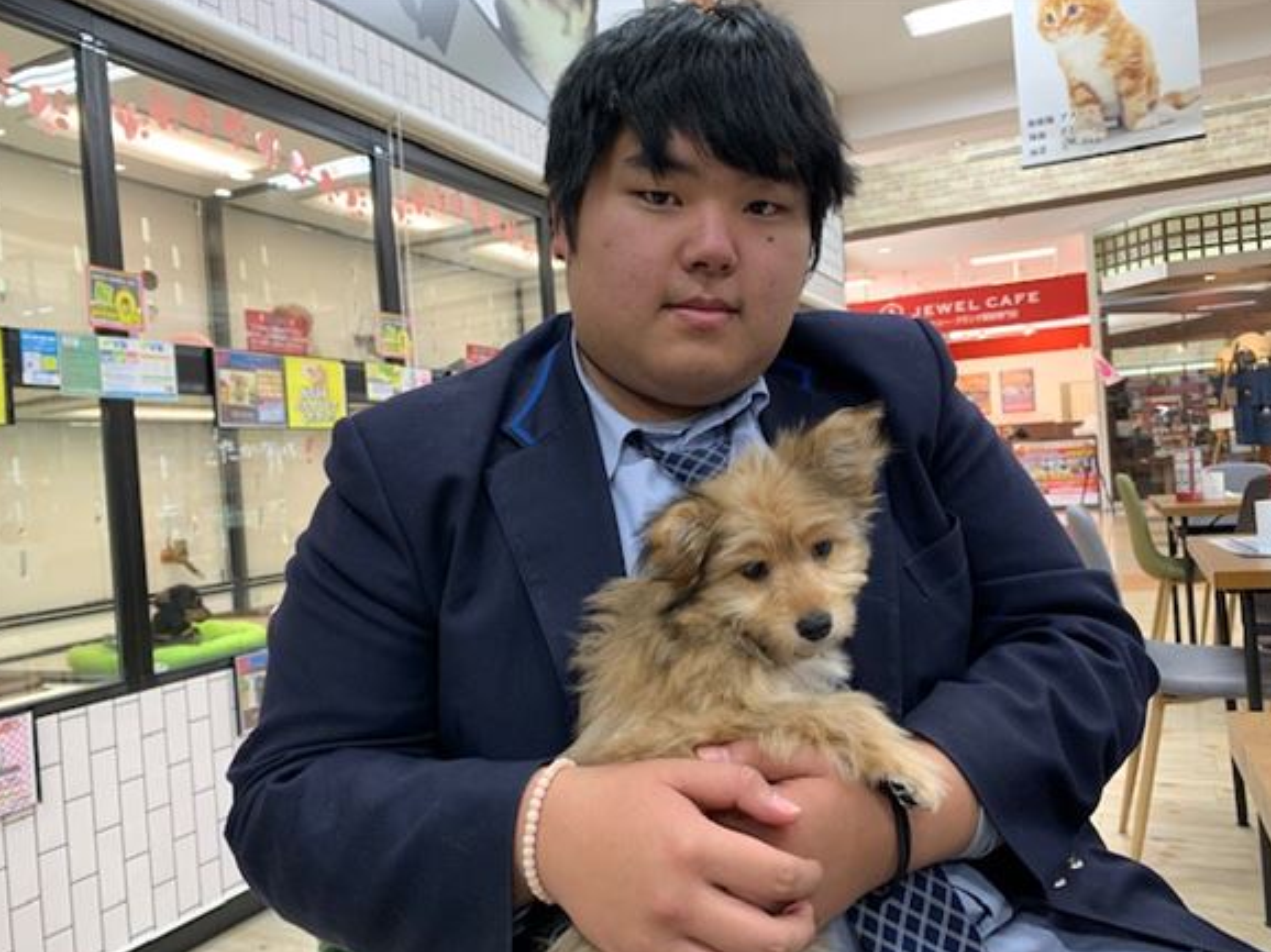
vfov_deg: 51.3
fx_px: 991
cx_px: 644
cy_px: 484
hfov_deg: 65.3
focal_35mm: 27
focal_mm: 4.25
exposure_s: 1/60
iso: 80
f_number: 1.8
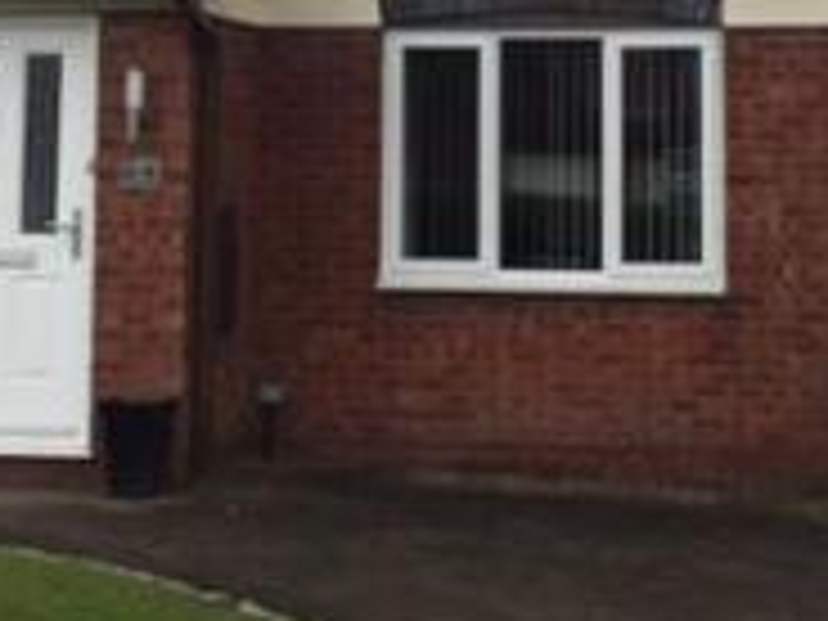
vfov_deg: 15.7
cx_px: 493
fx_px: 2201
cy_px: -25
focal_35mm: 92
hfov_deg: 21.3
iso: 32
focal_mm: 4.15
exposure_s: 1/1364
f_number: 2.2
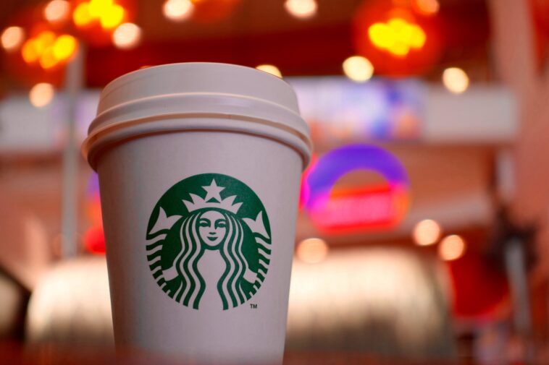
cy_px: 182
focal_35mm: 70
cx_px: 274
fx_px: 1067
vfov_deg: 19.4
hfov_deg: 28.8
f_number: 2.8
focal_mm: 25.53
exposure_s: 1/80
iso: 200
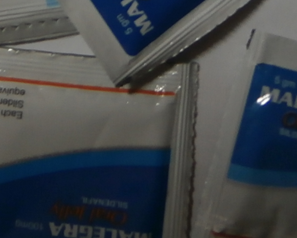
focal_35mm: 107
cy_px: -124
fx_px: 941
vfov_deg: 13.5
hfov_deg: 17.9
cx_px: 94
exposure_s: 1/30
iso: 100
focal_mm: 4.7
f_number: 2.8
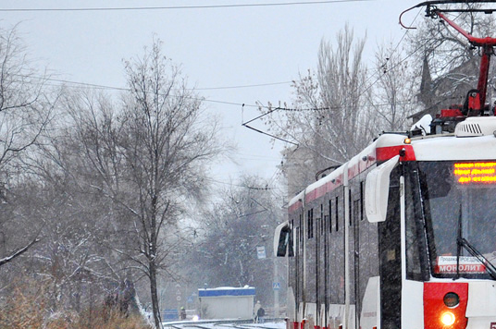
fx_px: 3234
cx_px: 473
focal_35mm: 235
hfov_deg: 8.7
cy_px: 176
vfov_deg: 5.8
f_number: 5.3
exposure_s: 1/125
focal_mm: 70
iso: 720
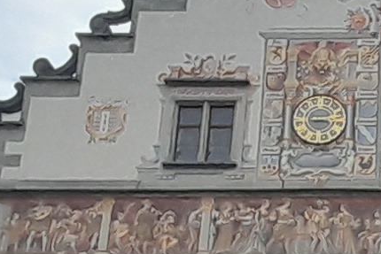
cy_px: 242
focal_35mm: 81
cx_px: 400
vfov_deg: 16.6
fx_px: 857
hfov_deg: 23.7
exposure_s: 1/1105
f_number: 2.2
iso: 40
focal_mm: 1.13
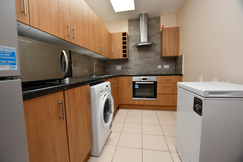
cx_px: 122
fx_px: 101
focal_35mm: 15
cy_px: 81
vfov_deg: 77.3
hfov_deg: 100.4
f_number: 4
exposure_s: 1/60
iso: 1000
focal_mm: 10
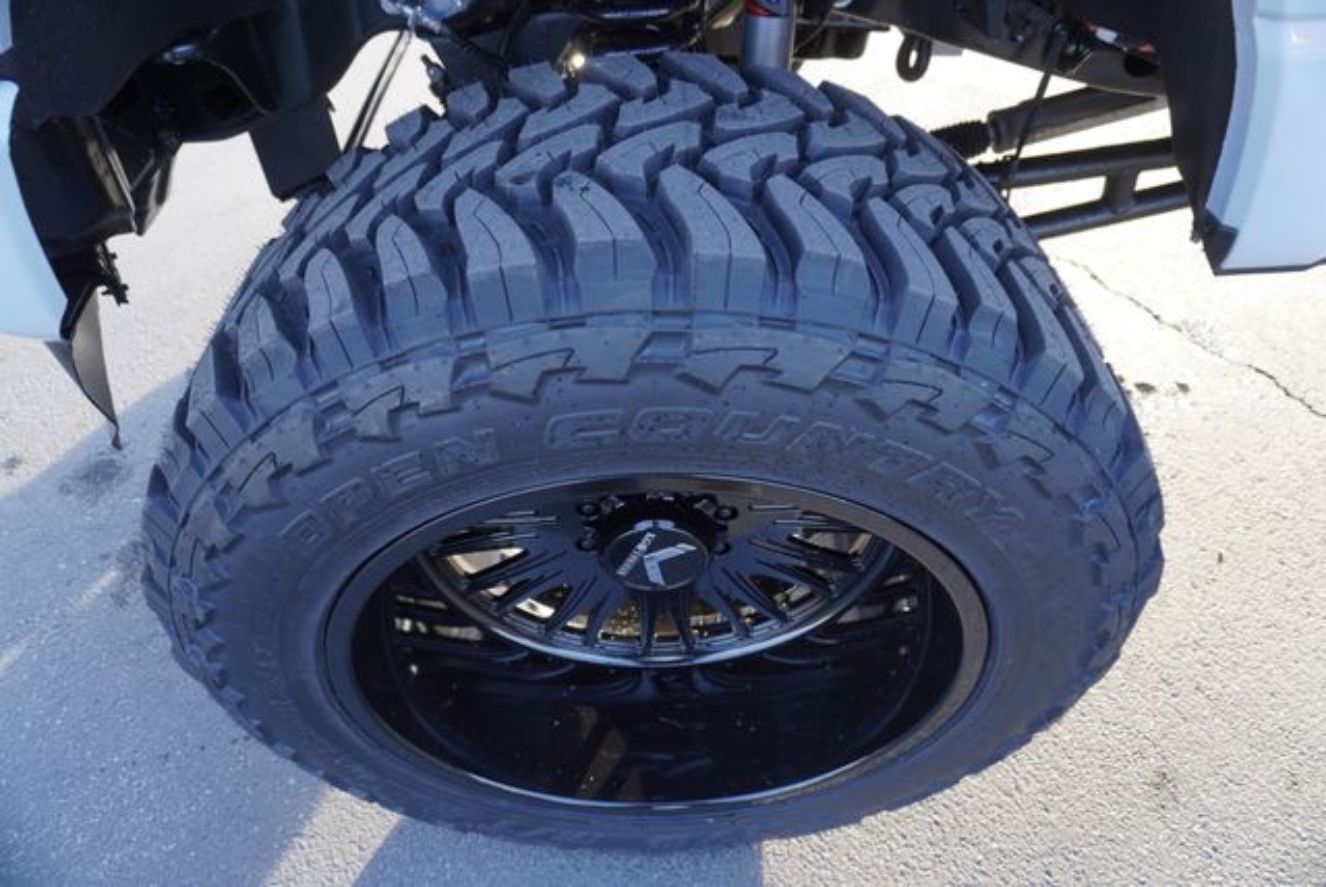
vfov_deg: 53.2
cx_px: 663
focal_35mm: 24
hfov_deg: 73.7
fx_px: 885
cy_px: 444
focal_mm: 16
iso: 160
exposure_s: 1/60
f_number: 4
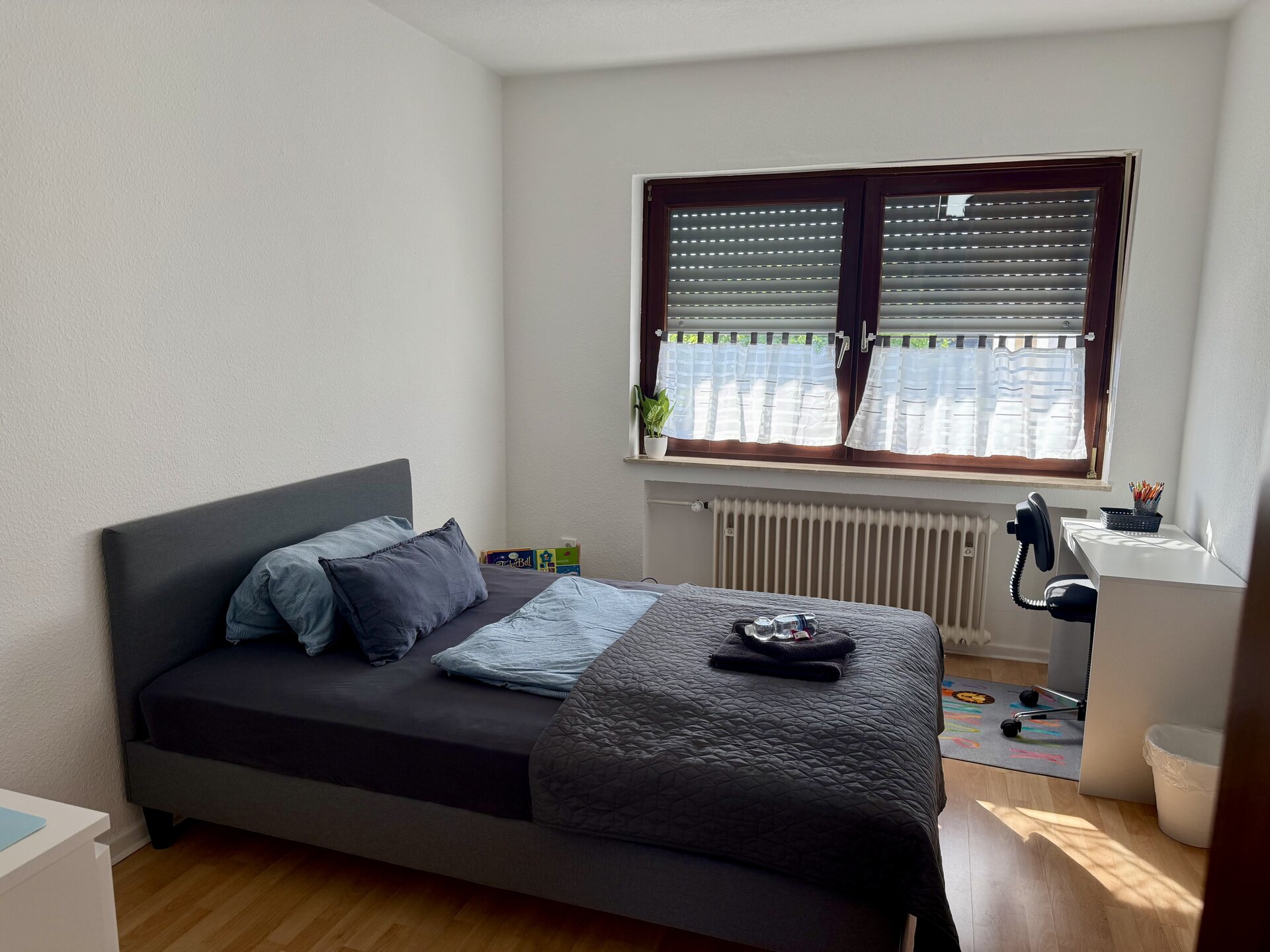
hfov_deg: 71.6
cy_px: 476
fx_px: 881
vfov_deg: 56.8
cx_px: 635
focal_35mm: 24
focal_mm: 6.76
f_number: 1.78
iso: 125
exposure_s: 1/237
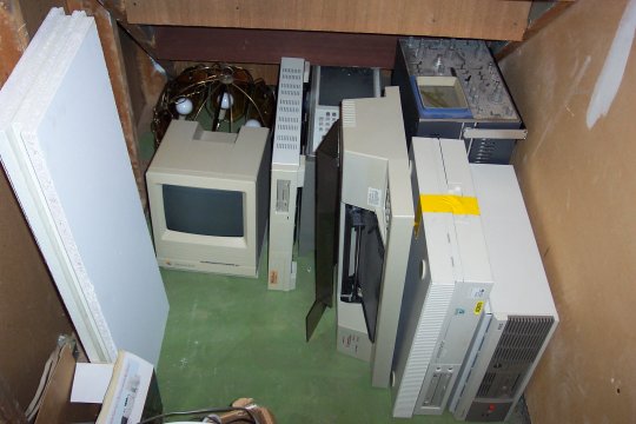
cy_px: 212
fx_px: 671
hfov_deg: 50.7
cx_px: 318
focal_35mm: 38
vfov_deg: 35.1
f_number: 2.8
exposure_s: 1/30
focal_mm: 8
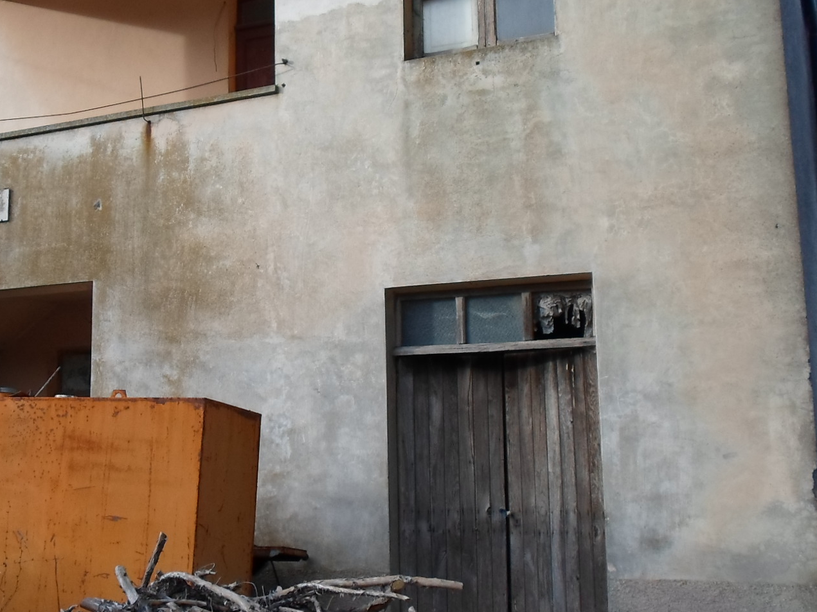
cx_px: 280
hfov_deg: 37.1
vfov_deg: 28.5
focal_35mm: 51
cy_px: 259
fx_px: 1204
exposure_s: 1/250
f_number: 2.5
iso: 80
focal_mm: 4.5
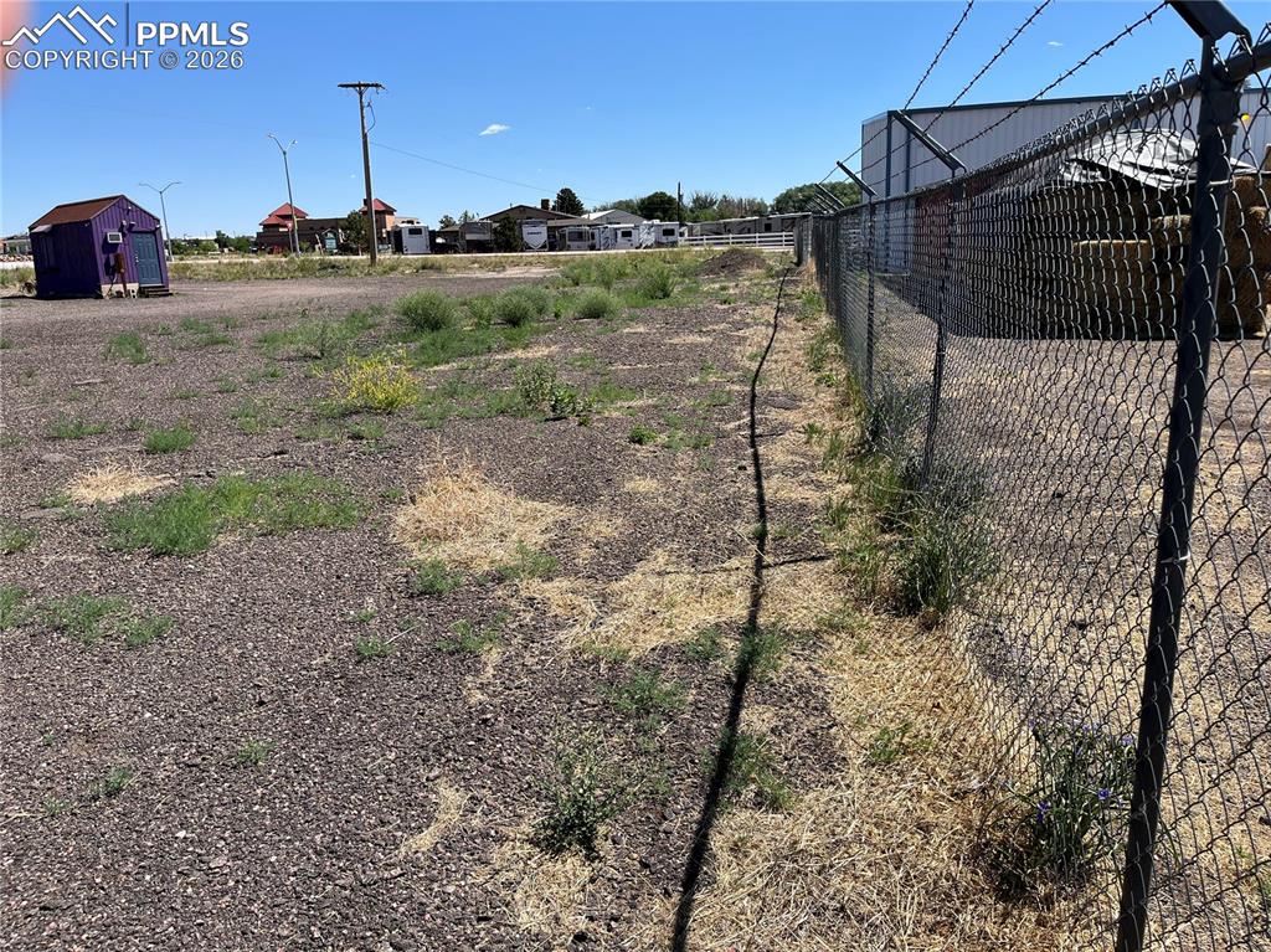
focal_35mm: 26
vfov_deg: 53.0
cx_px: 636
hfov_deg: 67.3
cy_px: 476
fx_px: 954
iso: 50
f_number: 1.6
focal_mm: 5.1
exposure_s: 1/3521
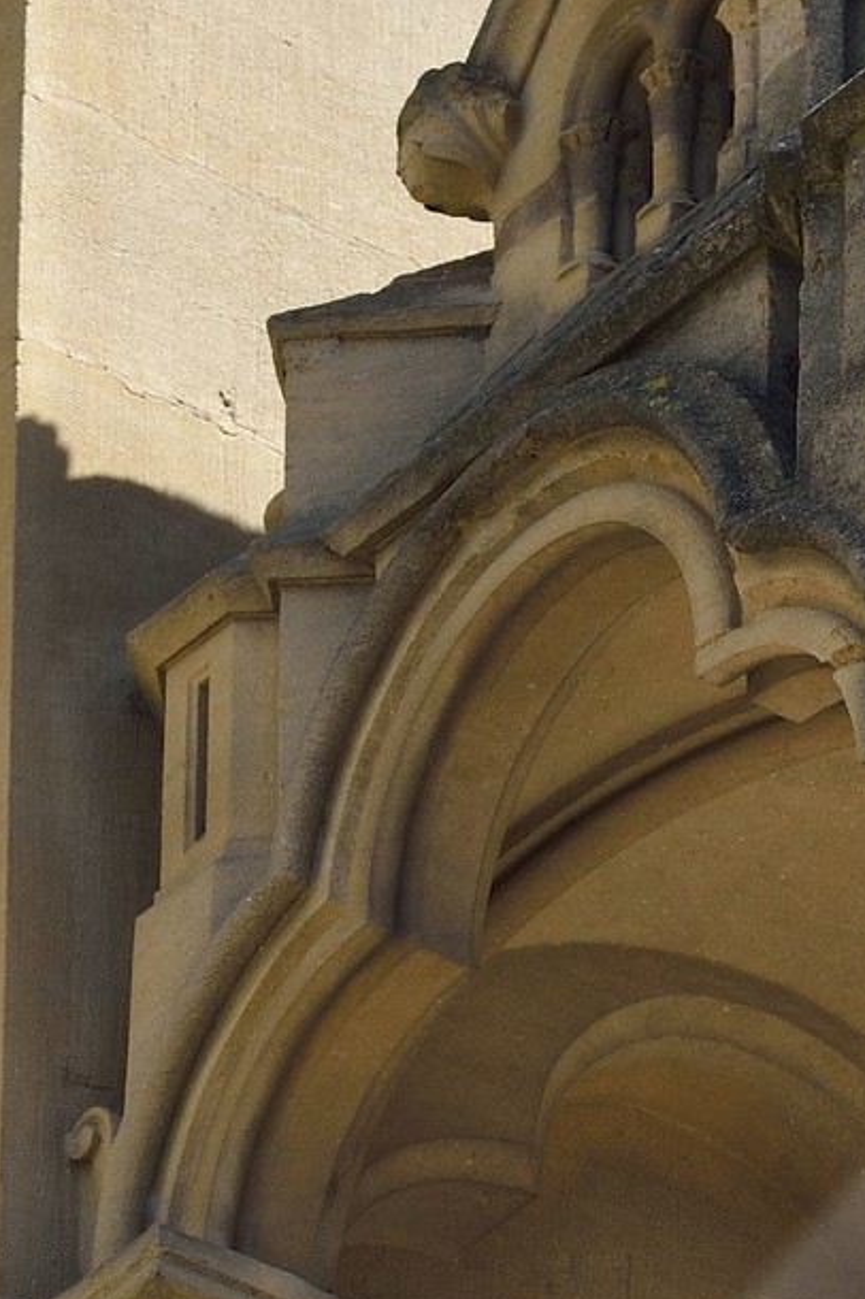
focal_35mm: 729
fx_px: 26302
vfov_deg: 2.8
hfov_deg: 1.9
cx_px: 1532
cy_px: 1909
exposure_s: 1/320
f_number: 7.1
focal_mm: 185
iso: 200
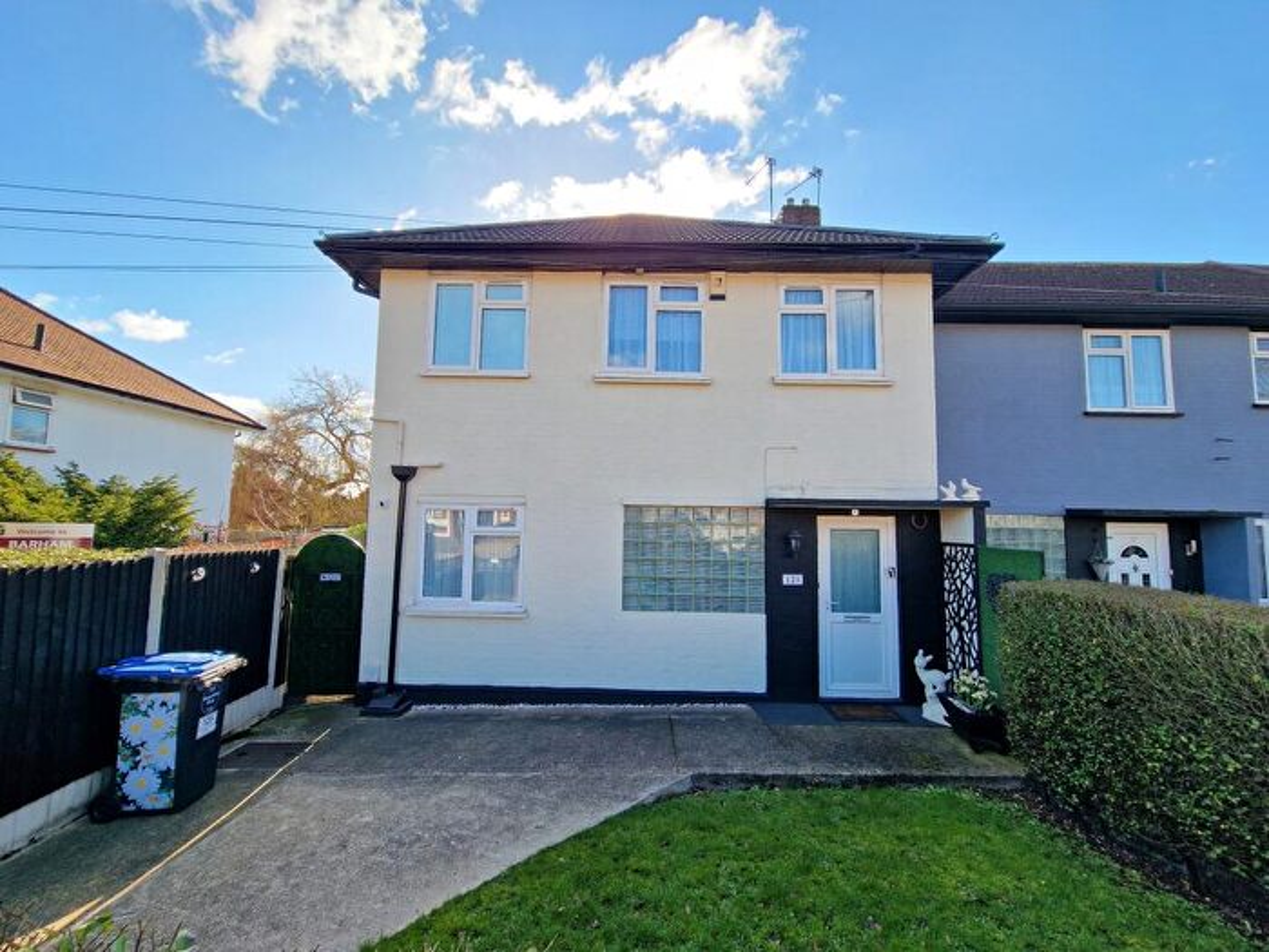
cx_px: 634
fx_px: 477
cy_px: 476
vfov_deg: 89.9
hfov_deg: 106.2
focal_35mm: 13
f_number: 2.2
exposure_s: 1/588
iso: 50
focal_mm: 2.2
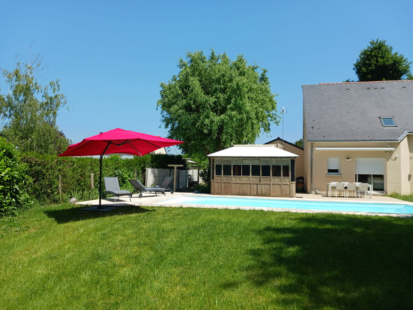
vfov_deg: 51.4
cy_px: 155
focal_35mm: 27
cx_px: 206
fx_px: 322
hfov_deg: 65.3
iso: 20
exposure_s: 1/284
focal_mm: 4
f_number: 1.8
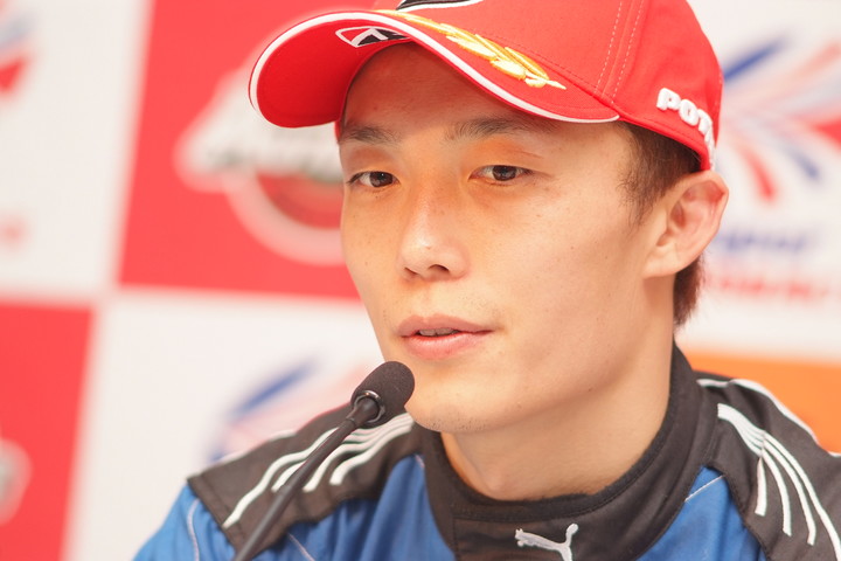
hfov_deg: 7.6
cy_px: 280
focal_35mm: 270
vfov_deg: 5.1
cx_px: 420
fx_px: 6307
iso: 400
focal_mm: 180
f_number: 2.8
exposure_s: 1/125
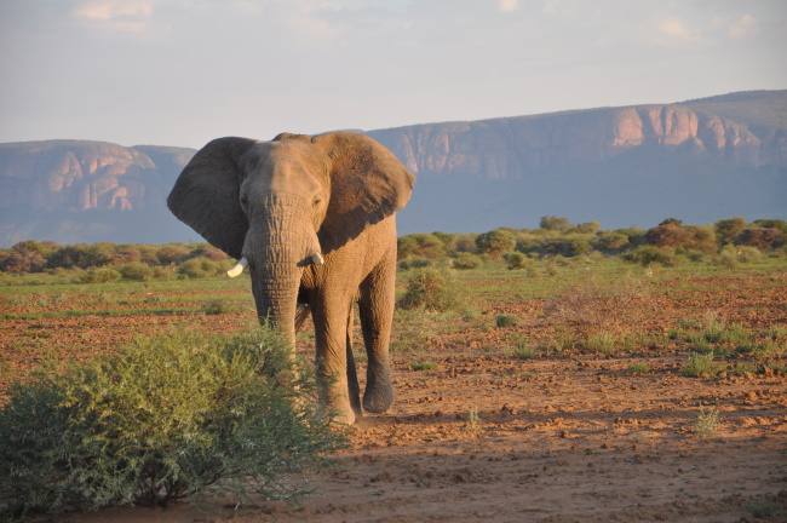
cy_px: 262
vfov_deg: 9.9
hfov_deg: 14.9
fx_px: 3014
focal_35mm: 138
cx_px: 394
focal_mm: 92
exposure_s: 1/160
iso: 200
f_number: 5.6
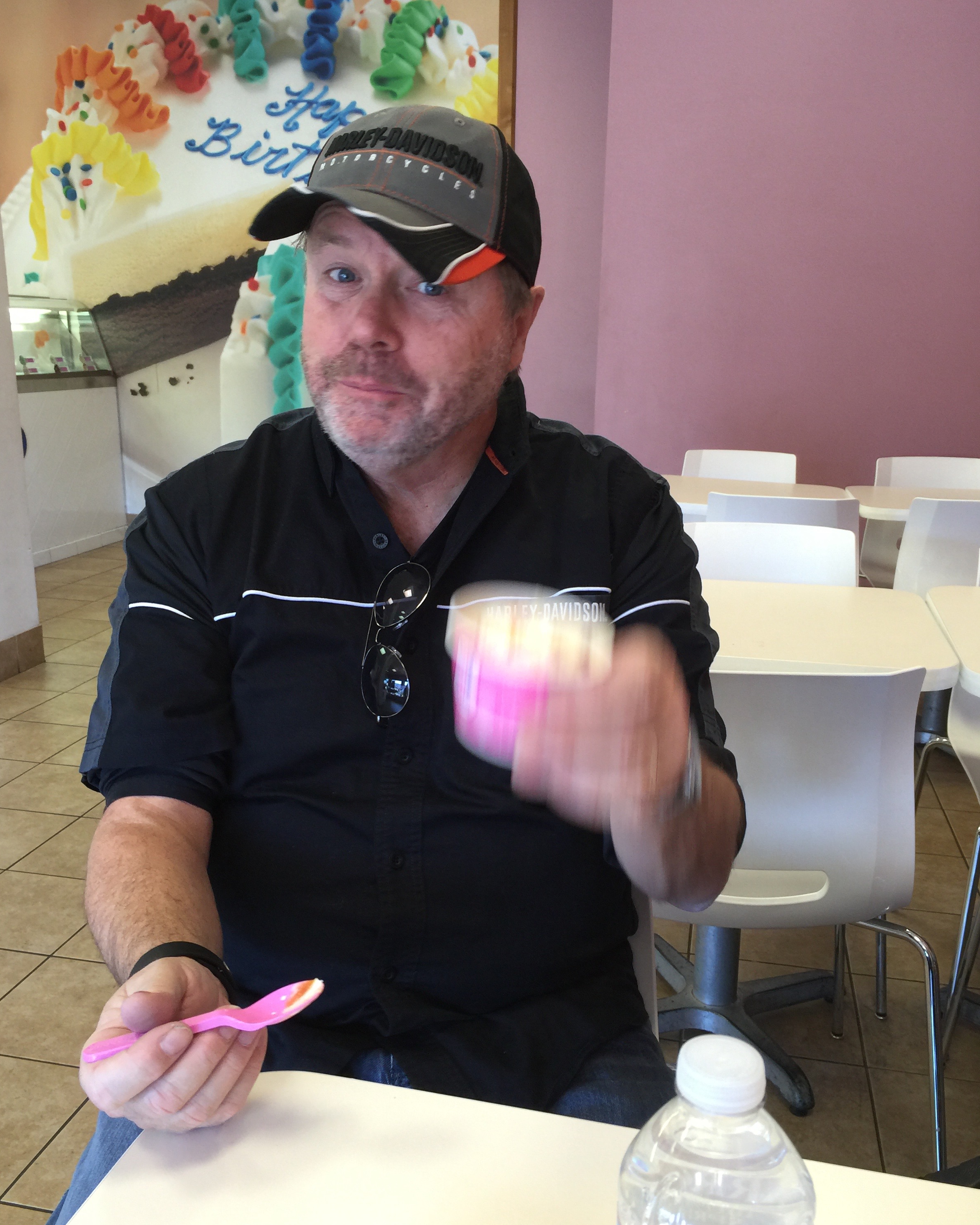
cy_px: 658
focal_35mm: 31
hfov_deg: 47.1
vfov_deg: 57.1
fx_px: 1124
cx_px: 478
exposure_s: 1/15
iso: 32
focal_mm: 4.15
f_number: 2.2
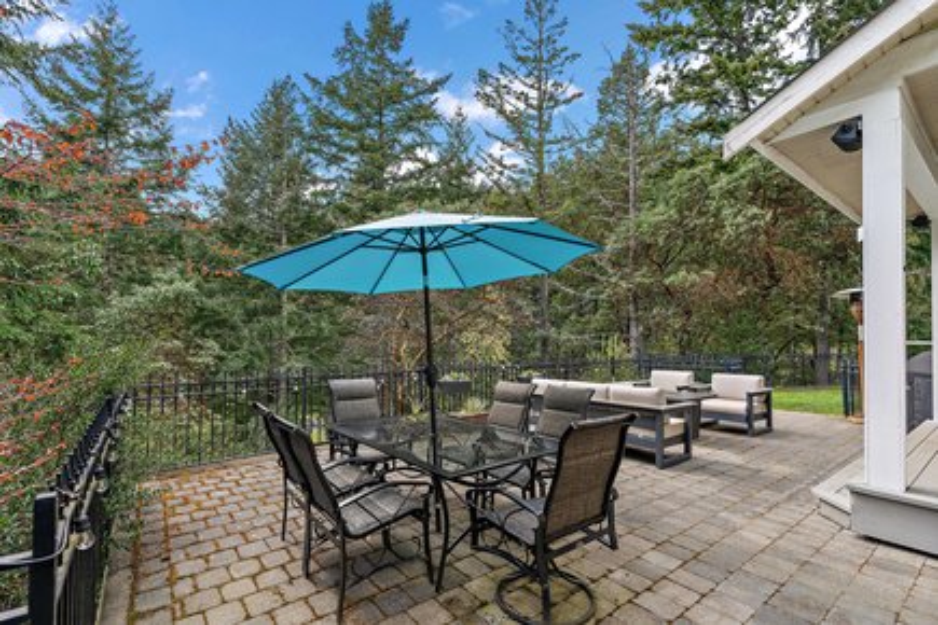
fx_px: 417
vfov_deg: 73.7
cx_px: 469
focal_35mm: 16
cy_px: 312
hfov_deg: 96.7
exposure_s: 1/100
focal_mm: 16
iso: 320
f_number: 7.1
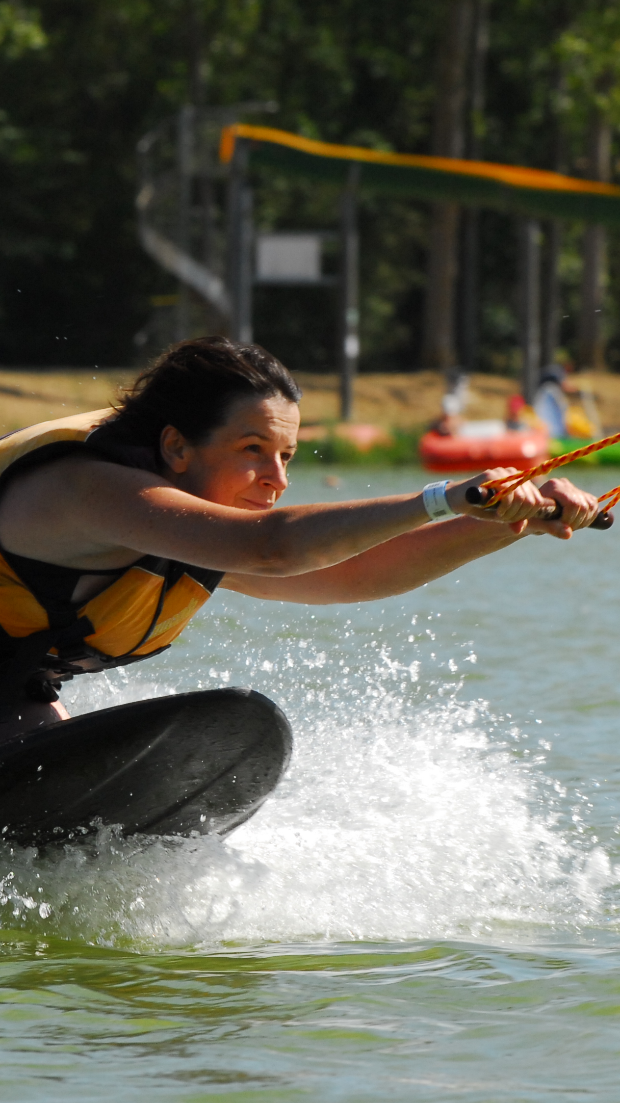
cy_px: 494
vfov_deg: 4.0
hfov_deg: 2.2
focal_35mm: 542
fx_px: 15846
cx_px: 225
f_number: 10
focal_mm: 200
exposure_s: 1/400
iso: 400
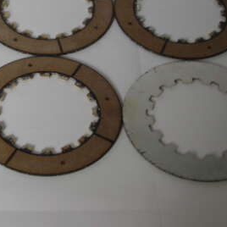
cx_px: 40
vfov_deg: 17.5
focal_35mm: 99
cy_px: 59
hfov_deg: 17.4
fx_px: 734
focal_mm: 35
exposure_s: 1/60
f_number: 4
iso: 200
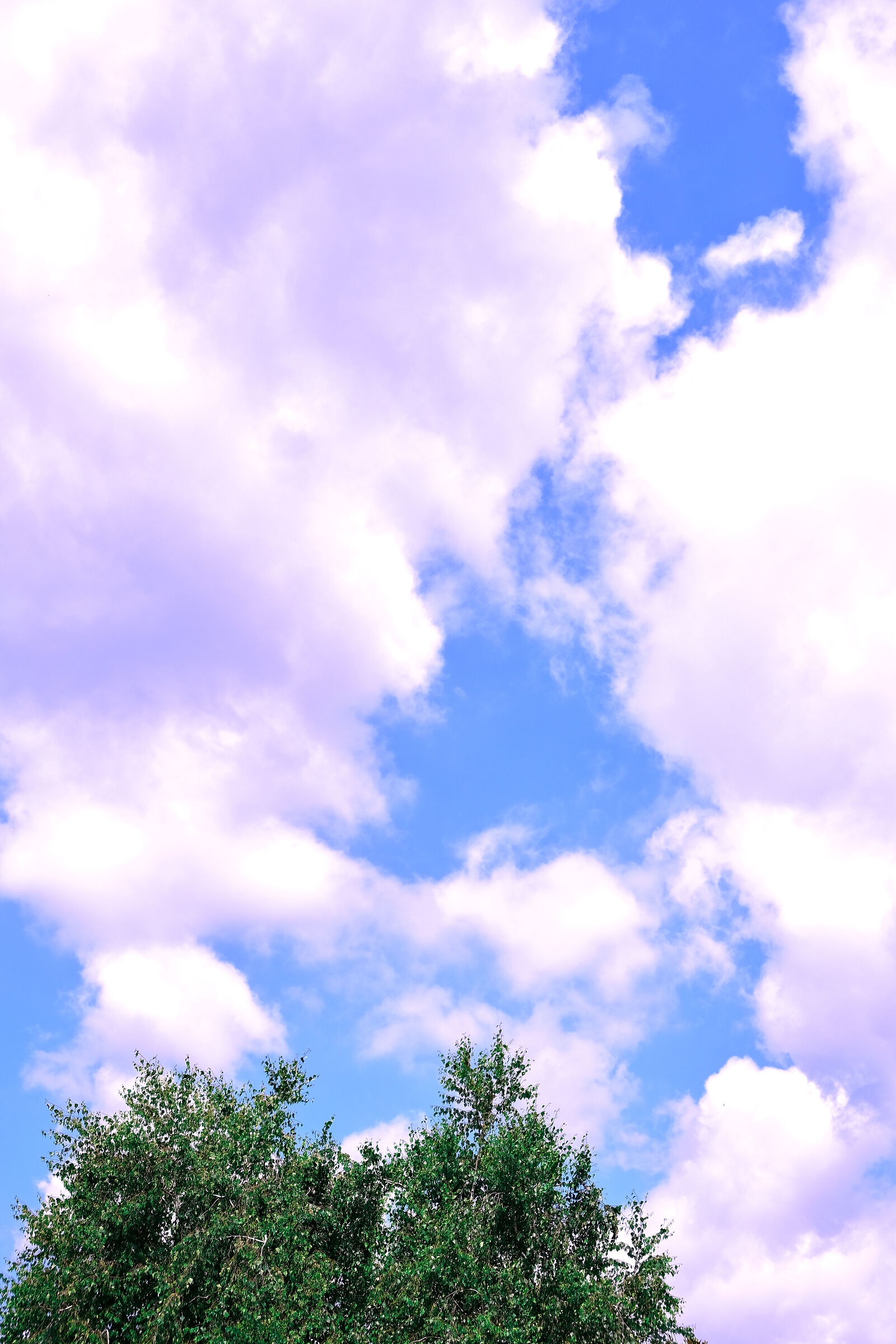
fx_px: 2016
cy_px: 672
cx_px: 448
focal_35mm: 54
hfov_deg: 25.1
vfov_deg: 36.9
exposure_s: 1/1000
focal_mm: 35.8
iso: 160
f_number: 5.6
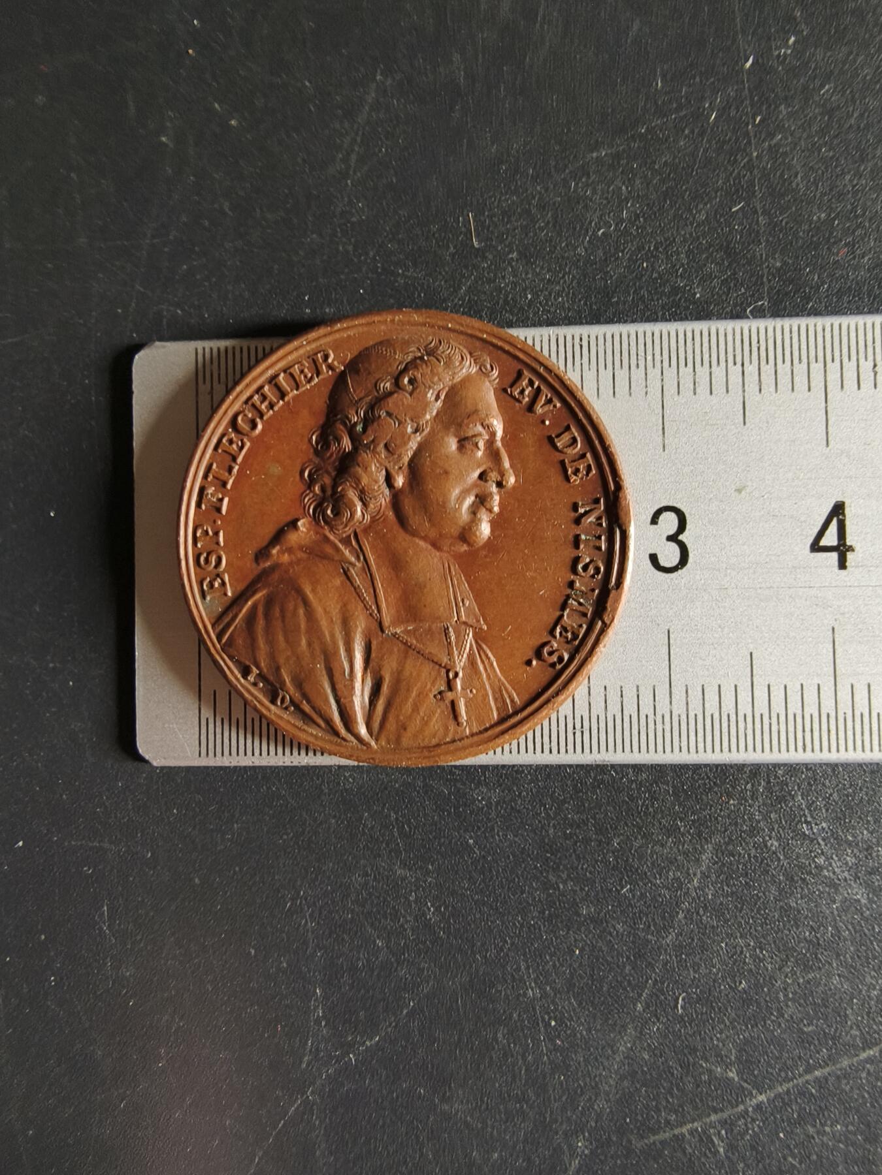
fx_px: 781
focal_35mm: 23
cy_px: 588
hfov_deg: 58.9
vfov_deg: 73.9
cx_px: 441
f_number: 2
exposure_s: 1/24
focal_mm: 2.32
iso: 250
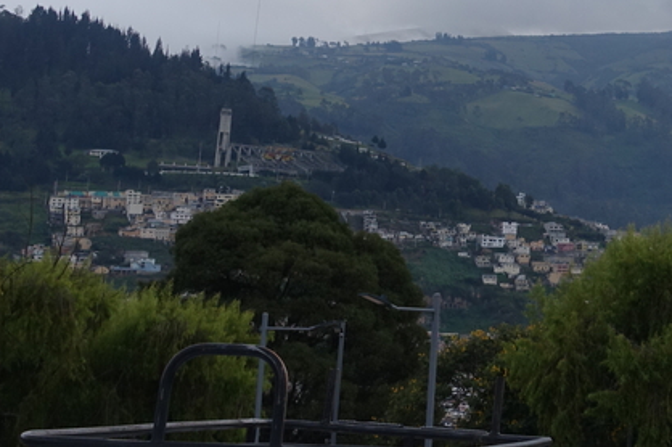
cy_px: -28
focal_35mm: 95
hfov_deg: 20.0
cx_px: 838
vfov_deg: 14.1
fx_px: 1772
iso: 125
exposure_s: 1/125
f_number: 4
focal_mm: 11.45
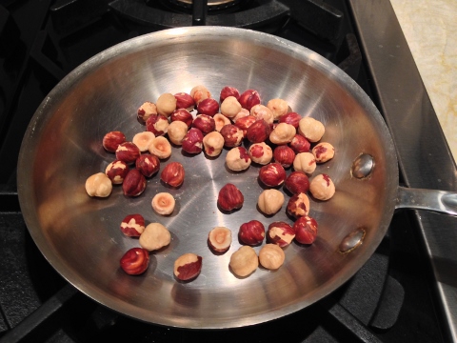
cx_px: 228
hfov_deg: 55.4
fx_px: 436
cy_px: 172
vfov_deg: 42.9
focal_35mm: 33
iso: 64
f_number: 2.4
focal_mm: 4.12
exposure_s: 1/20
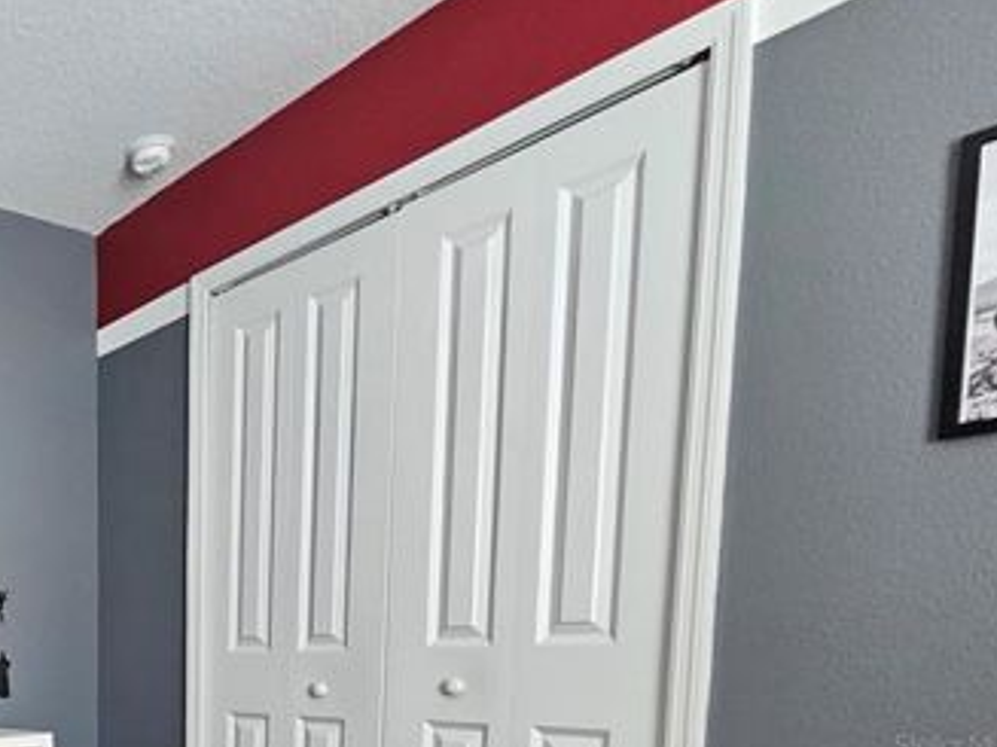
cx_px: -53
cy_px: 744
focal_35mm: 28
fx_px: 806
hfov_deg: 48.7
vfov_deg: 42.9
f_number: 2.2
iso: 320
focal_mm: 2.2
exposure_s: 1/40
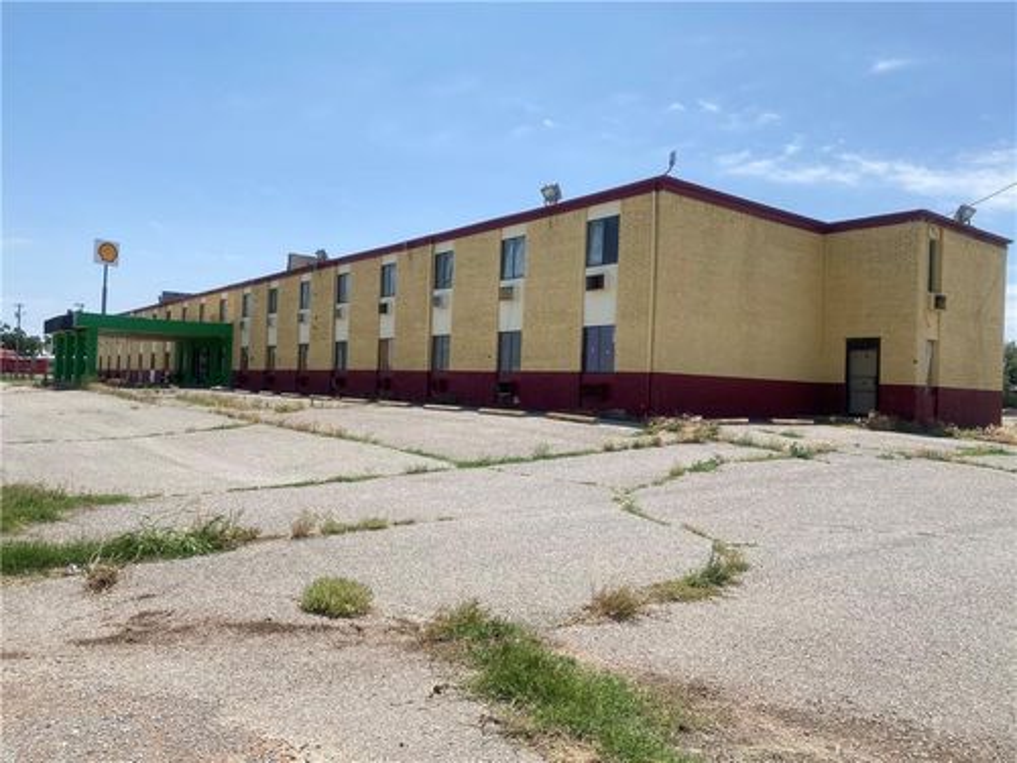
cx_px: 508
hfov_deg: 67.3
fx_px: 764
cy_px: 382
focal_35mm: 26
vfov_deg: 53.1
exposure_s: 1/3731
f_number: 1.8
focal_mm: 4.25
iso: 32
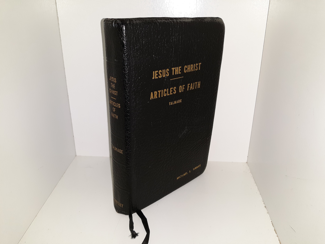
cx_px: 162
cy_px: 122
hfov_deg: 63.4
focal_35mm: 28
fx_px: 263
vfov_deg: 49.7
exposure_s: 1/120
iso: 50
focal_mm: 3.7
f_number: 1.7
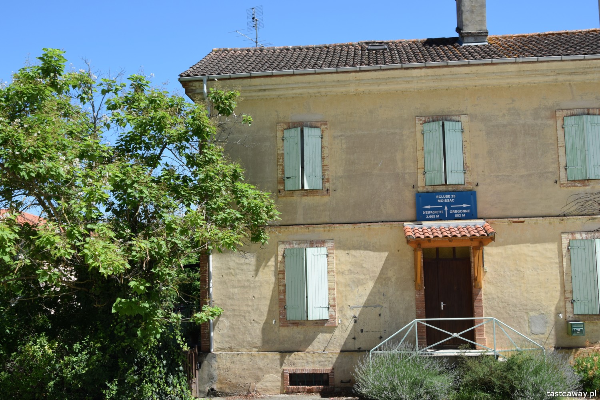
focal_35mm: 42
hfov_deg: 46.4
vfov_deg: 31.9
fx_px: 700
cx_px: 300
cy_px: 200
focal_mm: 28
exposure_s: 1/320
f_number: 8
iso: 200
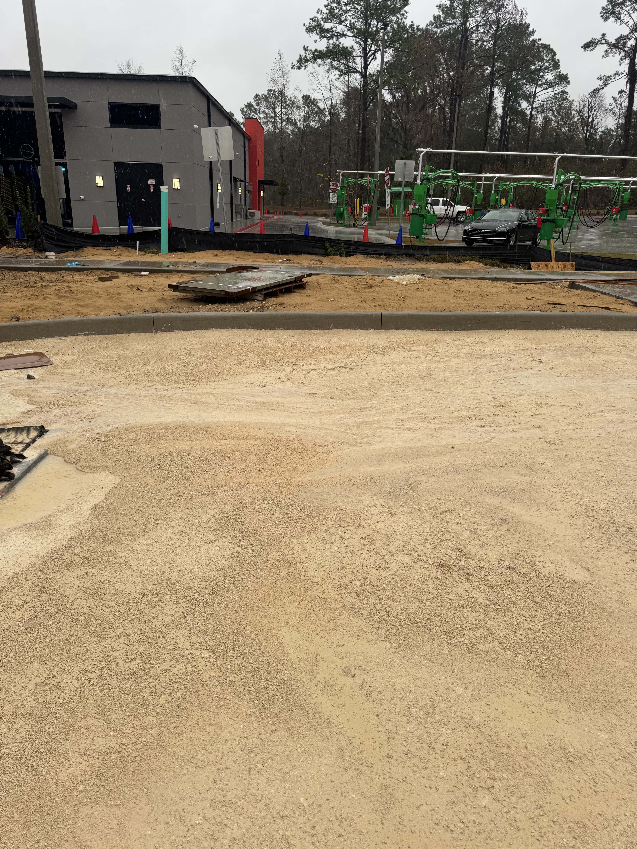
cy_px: 424
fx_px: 589
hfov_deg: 56.8
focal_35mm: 24
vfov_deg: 71.6
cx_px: 318
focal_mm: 6.76
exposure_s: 1/368
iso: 80
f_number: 1.78
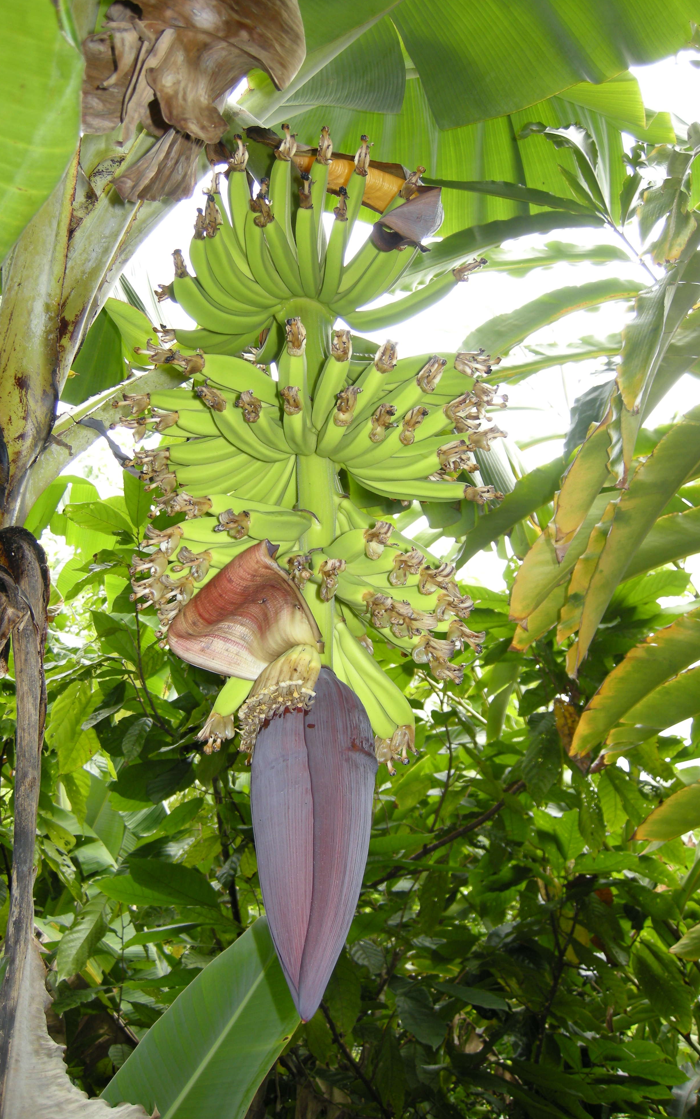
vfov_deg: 51.5
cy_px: 563
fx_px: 1160
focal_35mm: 38
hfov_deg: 33.5
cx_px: 273
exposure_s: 1/56.7
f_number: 2.7
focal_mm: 7.5
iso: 64
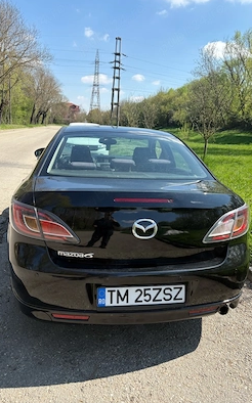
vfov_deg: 66.5
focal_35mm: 28
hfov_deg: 44.5
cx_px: 132
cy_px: 200
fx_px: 308
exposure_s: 1/1706
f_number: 1.6
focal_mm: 5.96
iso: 50
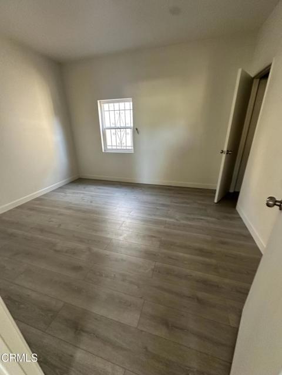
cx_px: 141
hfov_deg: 85.7
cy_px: 188
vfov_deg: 102.1
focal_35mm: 14
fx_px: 152
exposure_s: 1/60
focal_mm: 2.22
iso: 320
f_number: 2.2
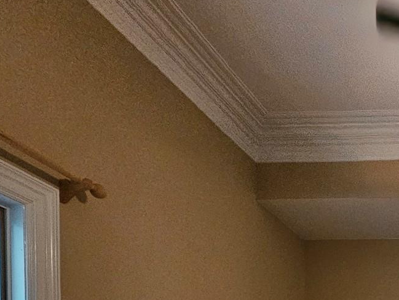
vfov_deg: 25.6
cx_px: 545
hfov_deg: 31.9
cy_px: 457
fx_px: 473
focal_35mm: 41
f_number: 2.2
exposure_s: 1/30
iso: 500
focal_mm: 2.2
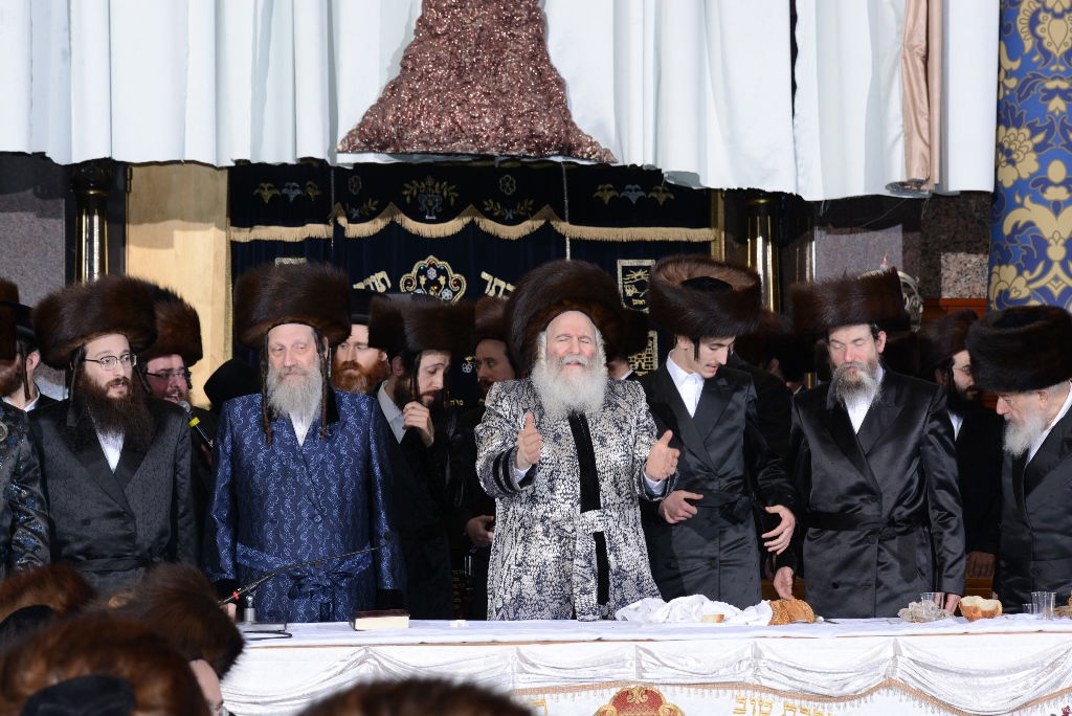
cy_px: 358
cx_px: 536
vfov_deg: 14.4
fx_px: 2830
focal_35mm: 95
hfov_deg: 21.4
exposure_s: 1/160
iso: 640
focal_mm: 95
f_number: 8
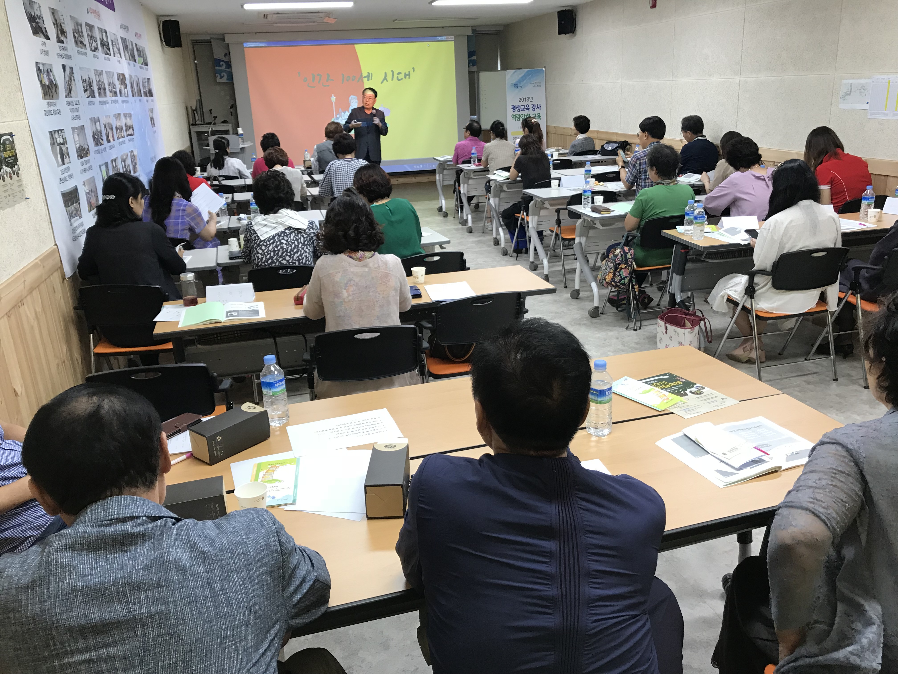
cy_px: 337
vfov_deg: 49.7
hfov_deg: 63.4
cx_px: 449
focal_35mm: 28
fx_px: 726
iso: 25
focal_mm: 3.99
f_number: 1.8
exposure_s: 1/30
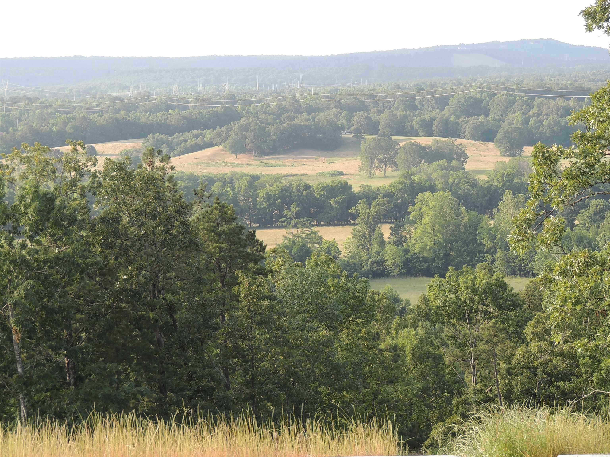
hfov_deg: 12.7
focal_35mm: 155
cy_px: 228
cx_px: 305
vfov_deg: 9.6
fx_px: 2731
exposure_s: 1/125
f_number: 4.4
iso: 110
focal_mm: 27.6
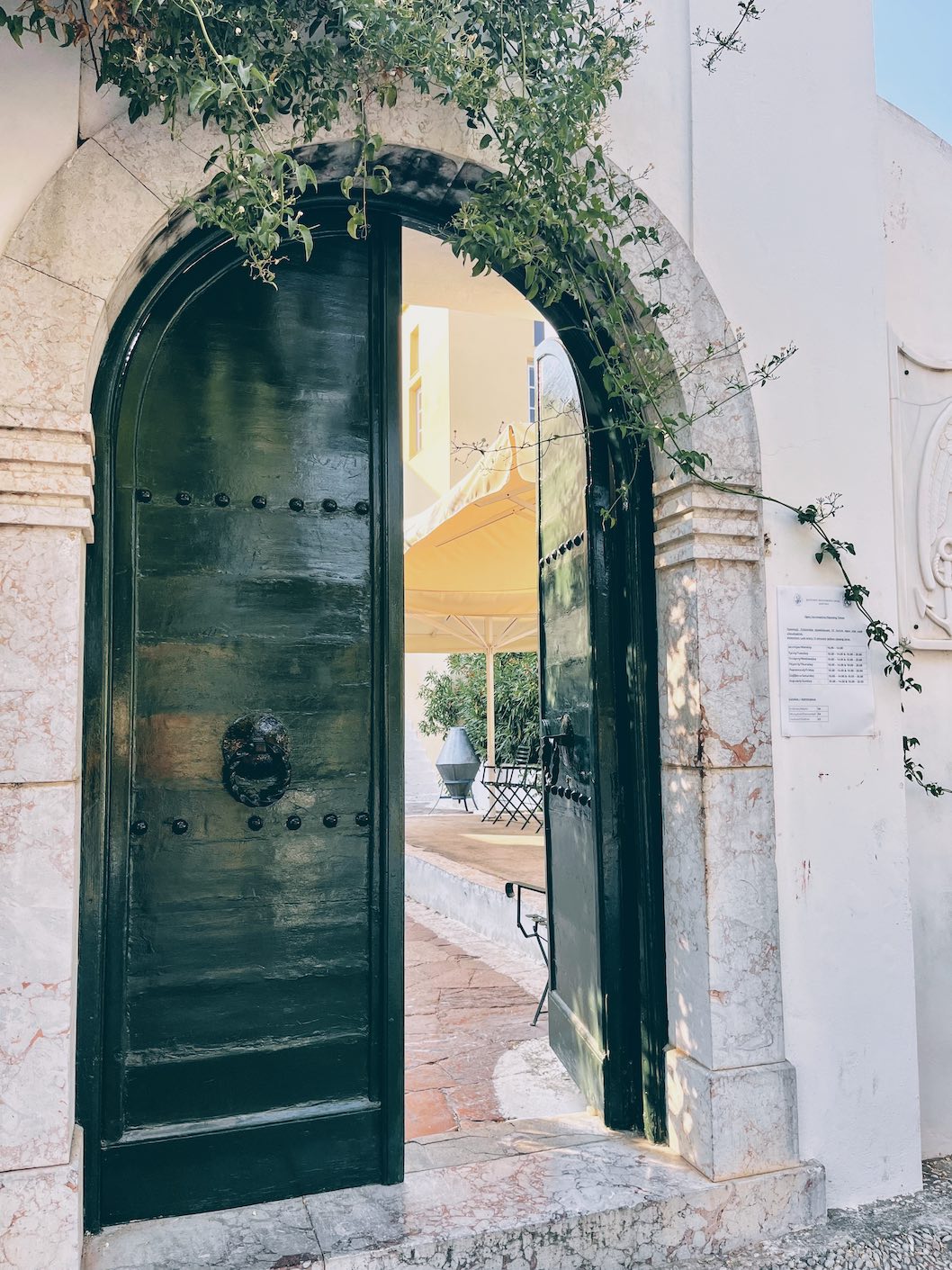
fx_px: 954
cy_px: 635
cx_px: 476
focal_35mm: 26
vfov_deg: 67.3
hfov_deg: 53.1
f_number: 1.6
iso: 50
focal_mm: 5.1
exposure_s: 1/388
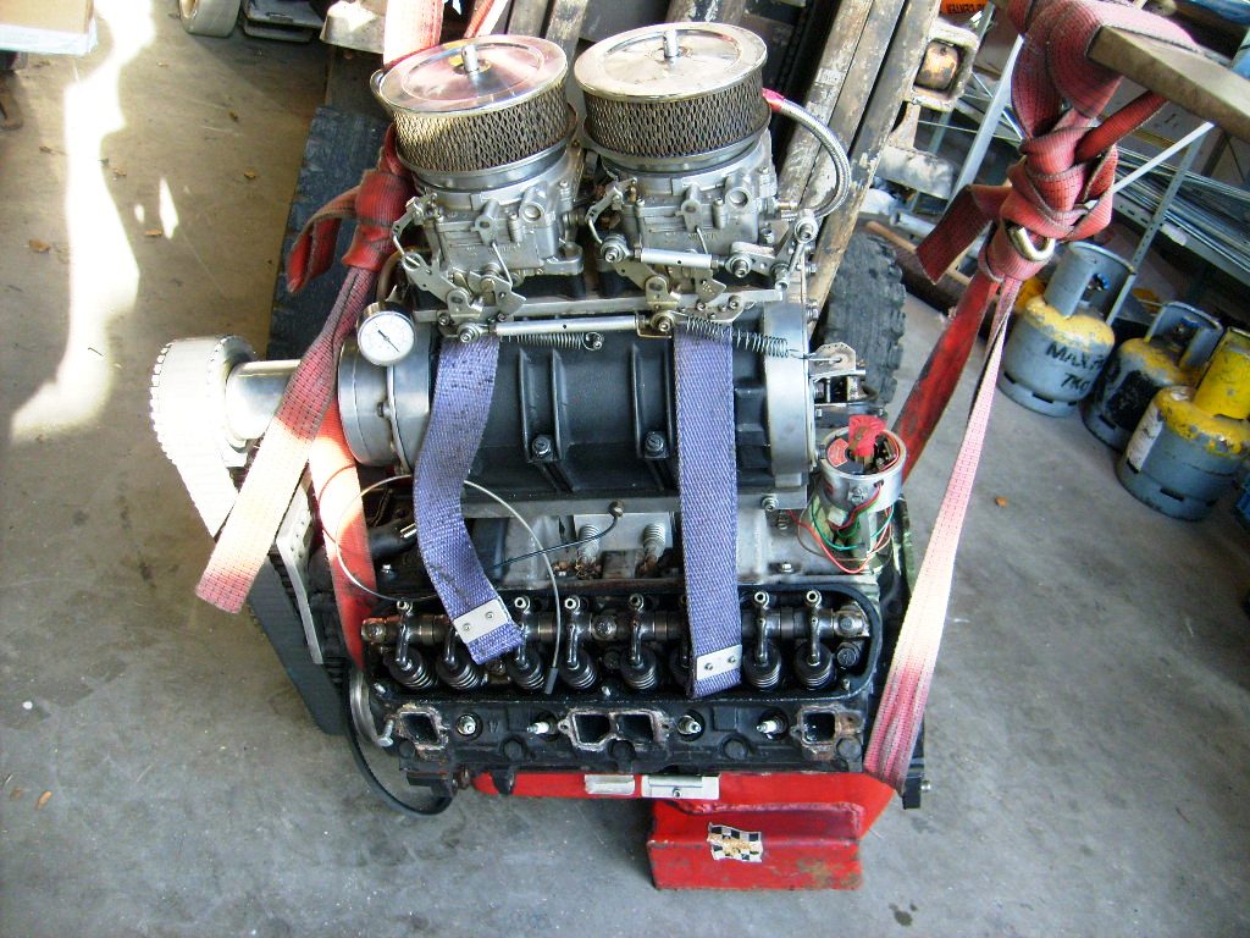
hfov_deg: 52.6
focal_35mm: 35
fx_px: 1264
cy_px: 469
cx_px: 625
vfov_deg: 40.7
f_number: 2.8
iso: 80
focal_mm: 5.8
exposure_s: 1/60
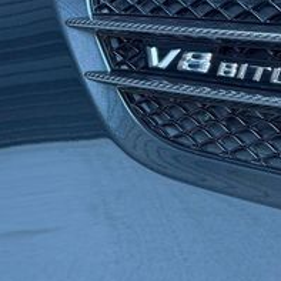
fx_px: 634
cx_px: 124
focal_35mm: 69
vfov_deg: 24.9
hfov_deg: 25.0
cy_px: 174
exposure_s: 1/95
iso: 200
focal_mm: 6.76
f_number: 1.78
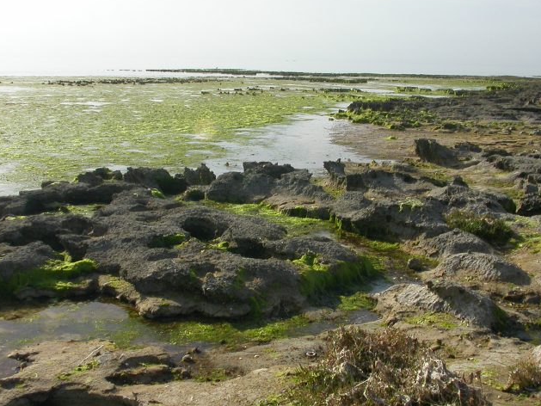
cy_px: 211
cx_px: 281
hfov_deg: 26.0
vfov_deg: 19.6
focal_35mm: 75
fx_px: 1172
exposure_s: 1/185
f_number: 4.9
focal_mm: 12.2
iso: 100
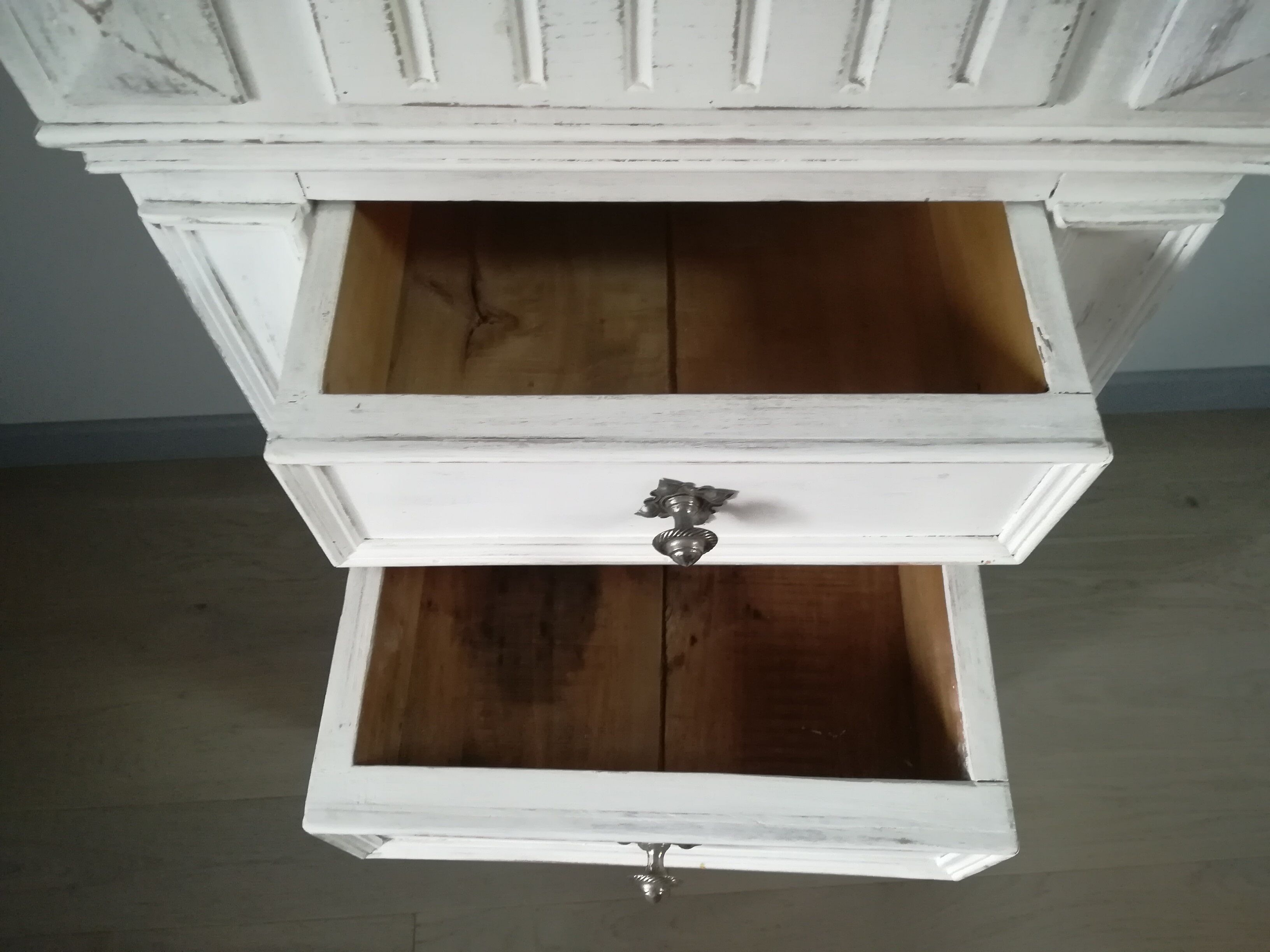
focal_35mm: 26
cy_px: 476
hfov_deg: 67.3
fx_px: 954
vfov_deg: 53.1
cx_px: 635
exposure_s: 1/20
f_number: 2.2
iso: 640
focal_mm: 3.83
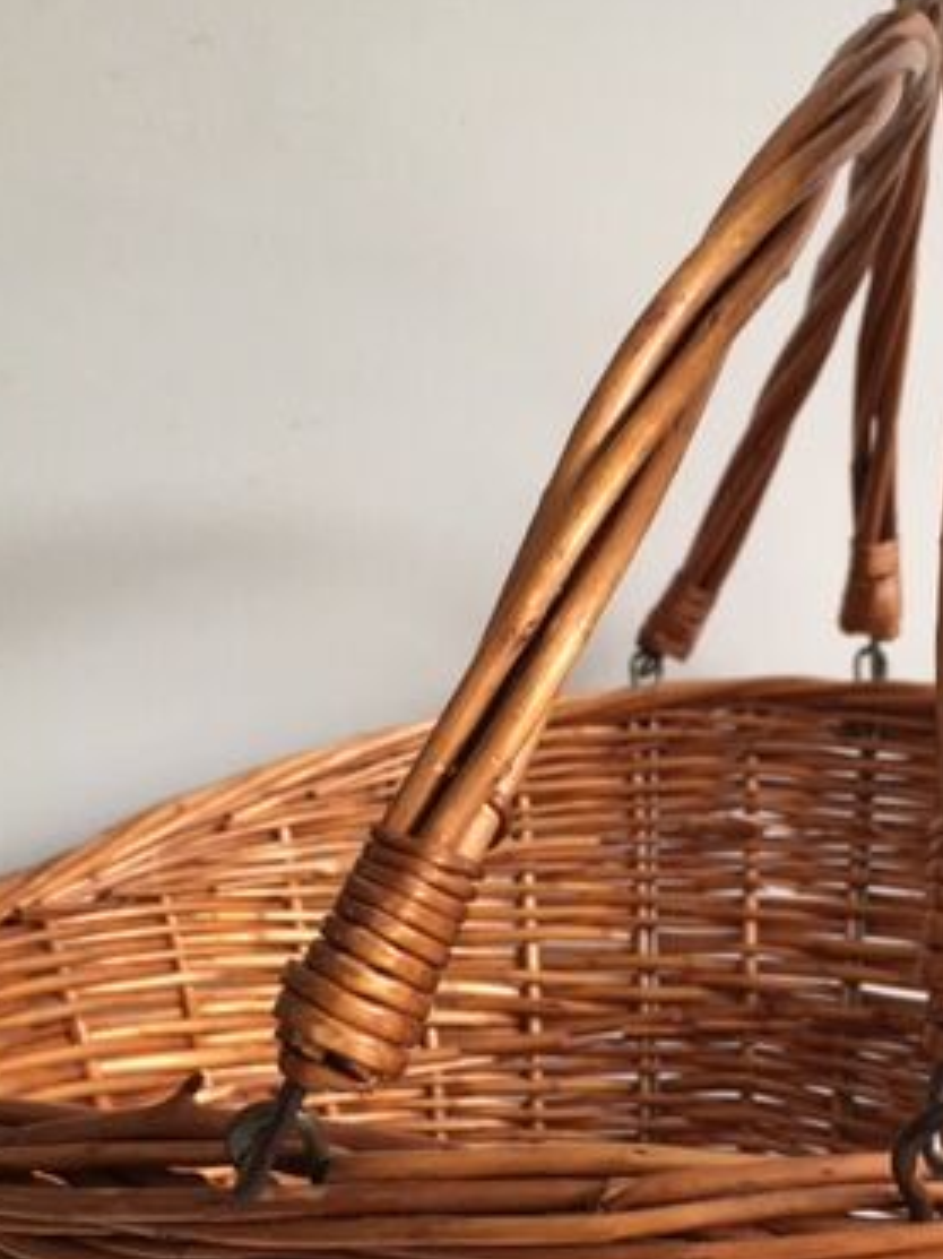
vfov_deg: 37.3
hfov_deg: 28.7
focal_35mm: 50
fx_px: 1817
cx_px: 682
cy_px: 940
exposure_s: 1/33
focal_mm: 4.15
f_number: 2.2
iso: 32
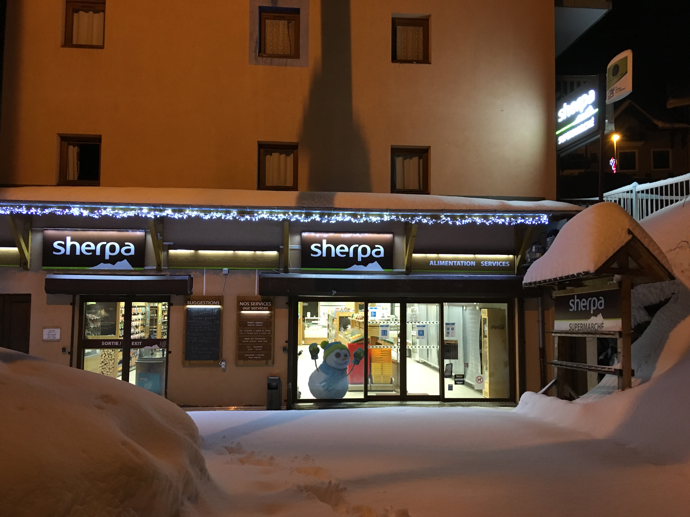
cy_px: 258
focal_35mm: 29
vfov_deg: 48.2
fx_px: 578
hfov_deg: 61.7
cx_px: 345
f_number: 2.2
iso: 200
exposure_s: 1/17
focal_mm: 4.15
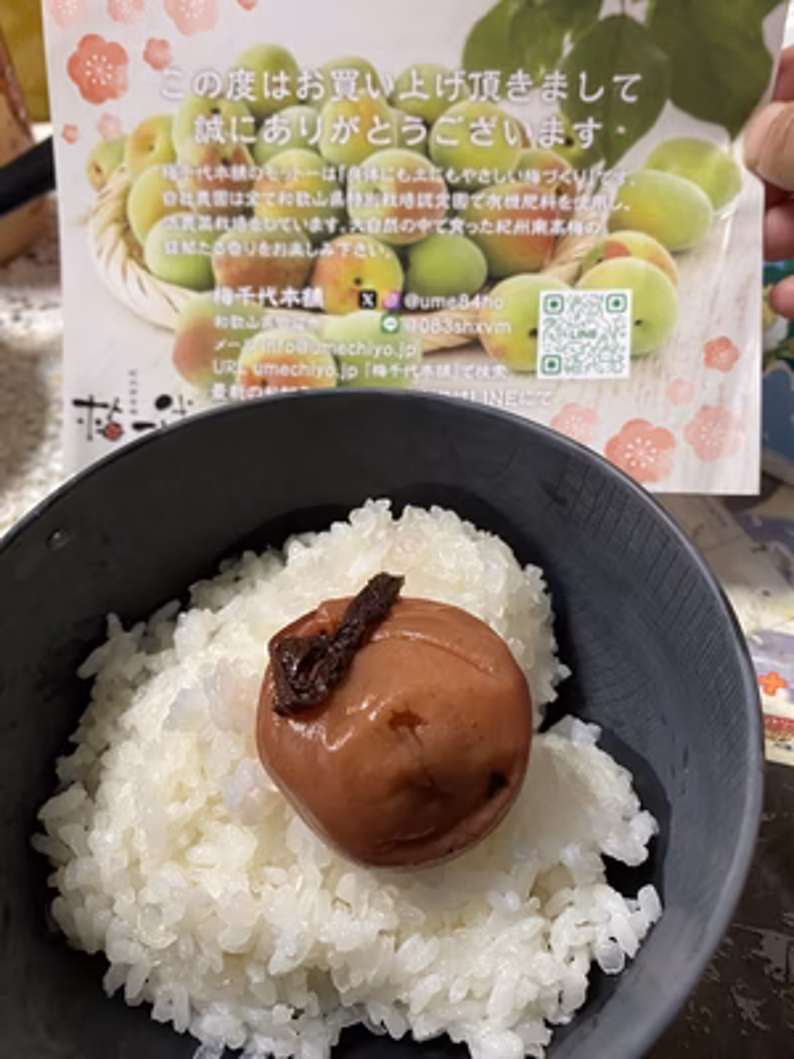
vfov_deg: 69.4
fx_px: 765
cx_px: 397
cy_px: 530
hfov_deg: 54.9
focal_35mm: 25
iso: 160
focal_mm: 4.25
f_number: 1.8
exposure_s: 1/60
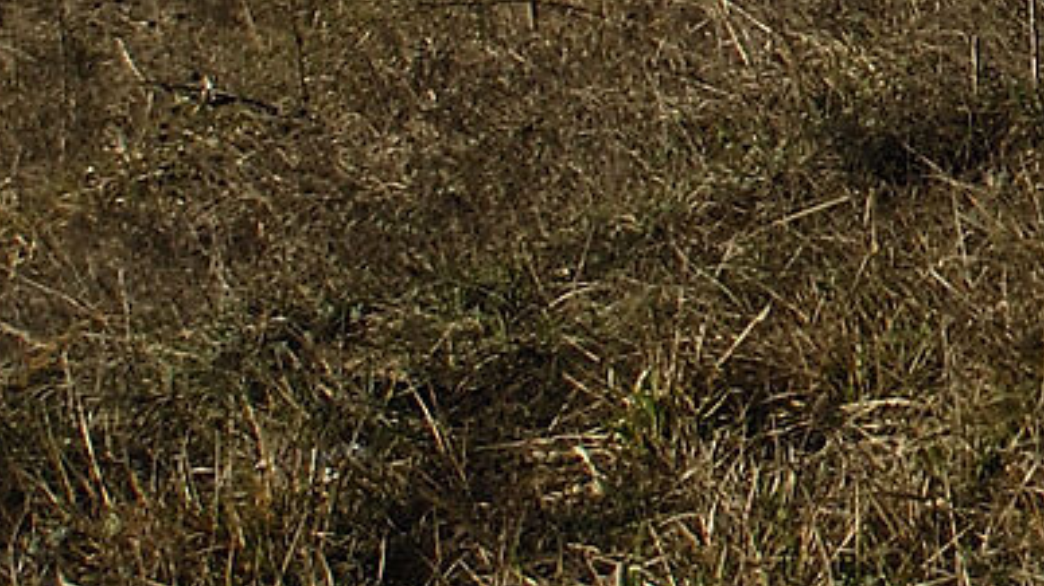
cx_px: 2887
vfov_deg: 4.7
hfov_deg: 7.9
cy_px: -1327
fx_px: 6732
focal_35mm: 243
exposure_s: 1/500
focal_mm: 25
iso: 100
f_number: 7.1
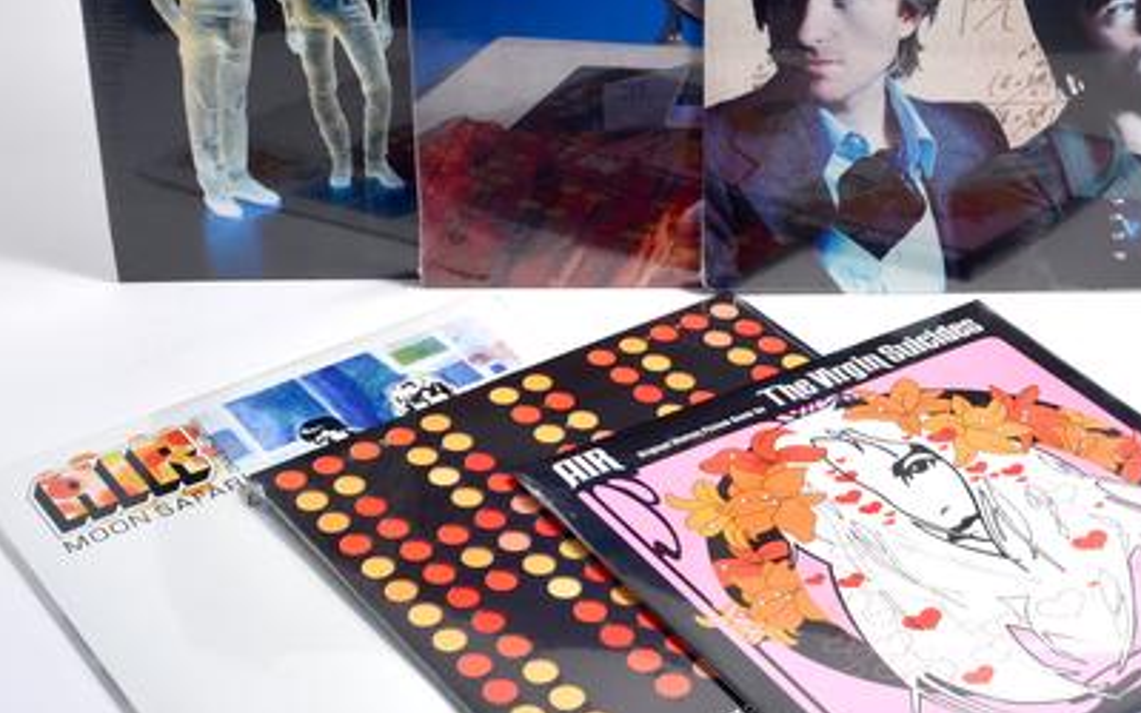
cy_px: 279
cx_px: 673
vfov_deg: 18.4
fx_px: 2202
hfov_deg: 29.0
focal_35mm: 71
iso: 100
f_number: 16
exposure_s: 1/5
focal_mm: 29
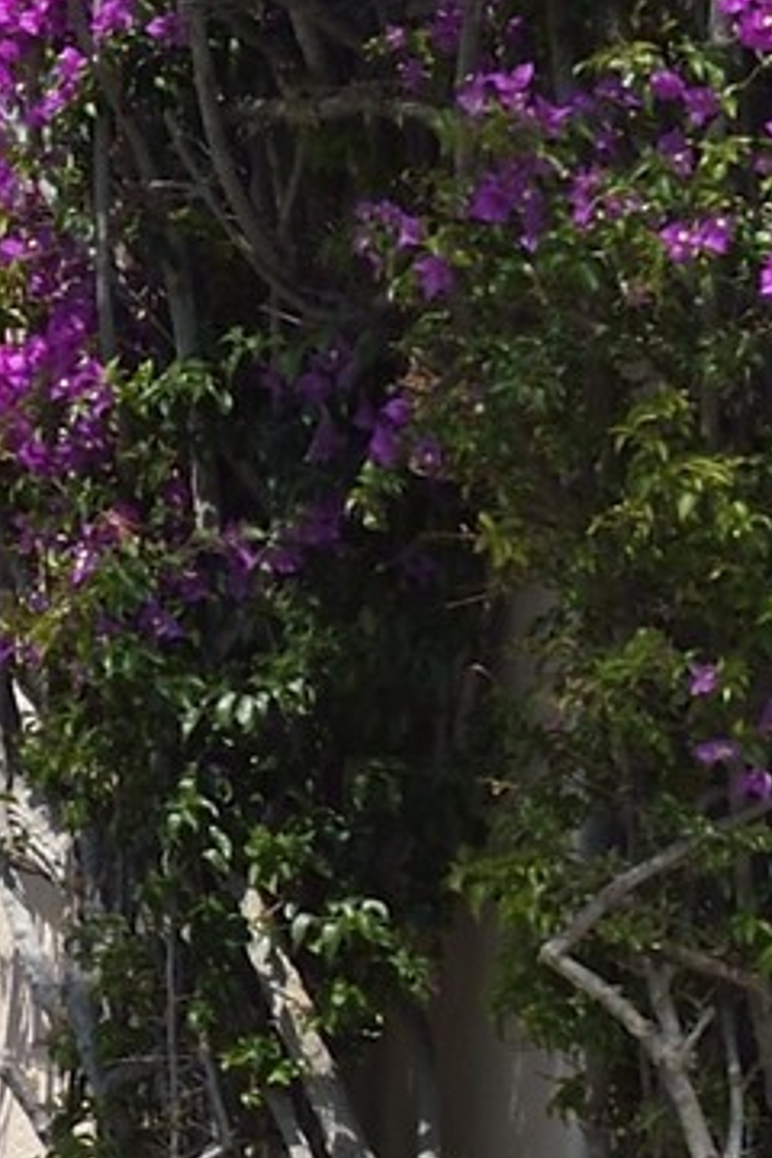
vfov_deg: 6.4
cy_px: -296
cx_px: -1782
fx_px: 10293
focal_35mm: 320
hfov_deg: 4.1
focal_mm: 48
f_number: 6.3
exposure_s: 1/1250
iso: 200
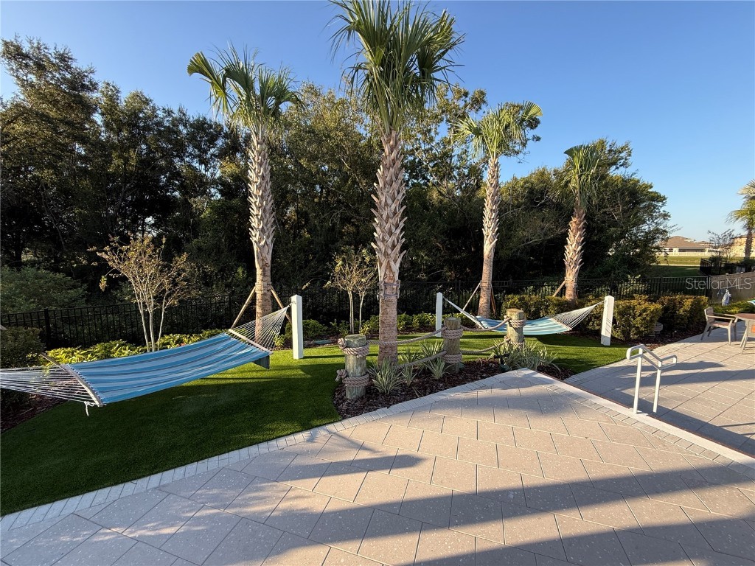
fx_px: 305
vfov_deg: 85.7
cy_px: 283
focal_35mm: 14
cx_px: 378
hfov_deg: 102.1
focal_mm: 2.22
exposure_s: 1/353
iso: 64
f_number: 2.2
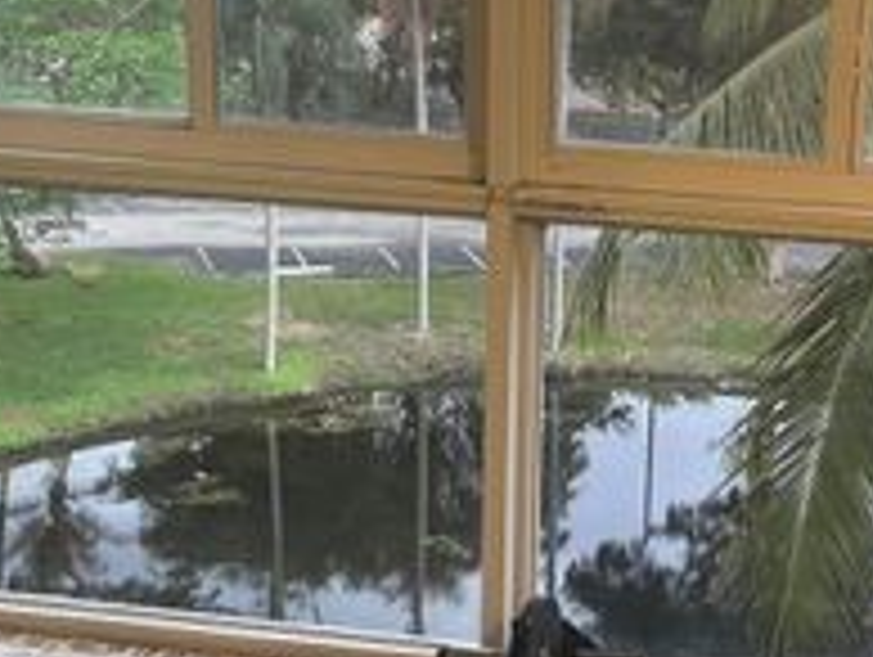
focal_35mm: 67
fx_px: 1692
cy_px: 371
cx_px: 693
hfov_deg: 28.3
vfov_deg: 22.0
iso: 320
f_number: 1.6
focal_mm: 4.2
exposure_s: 1/60
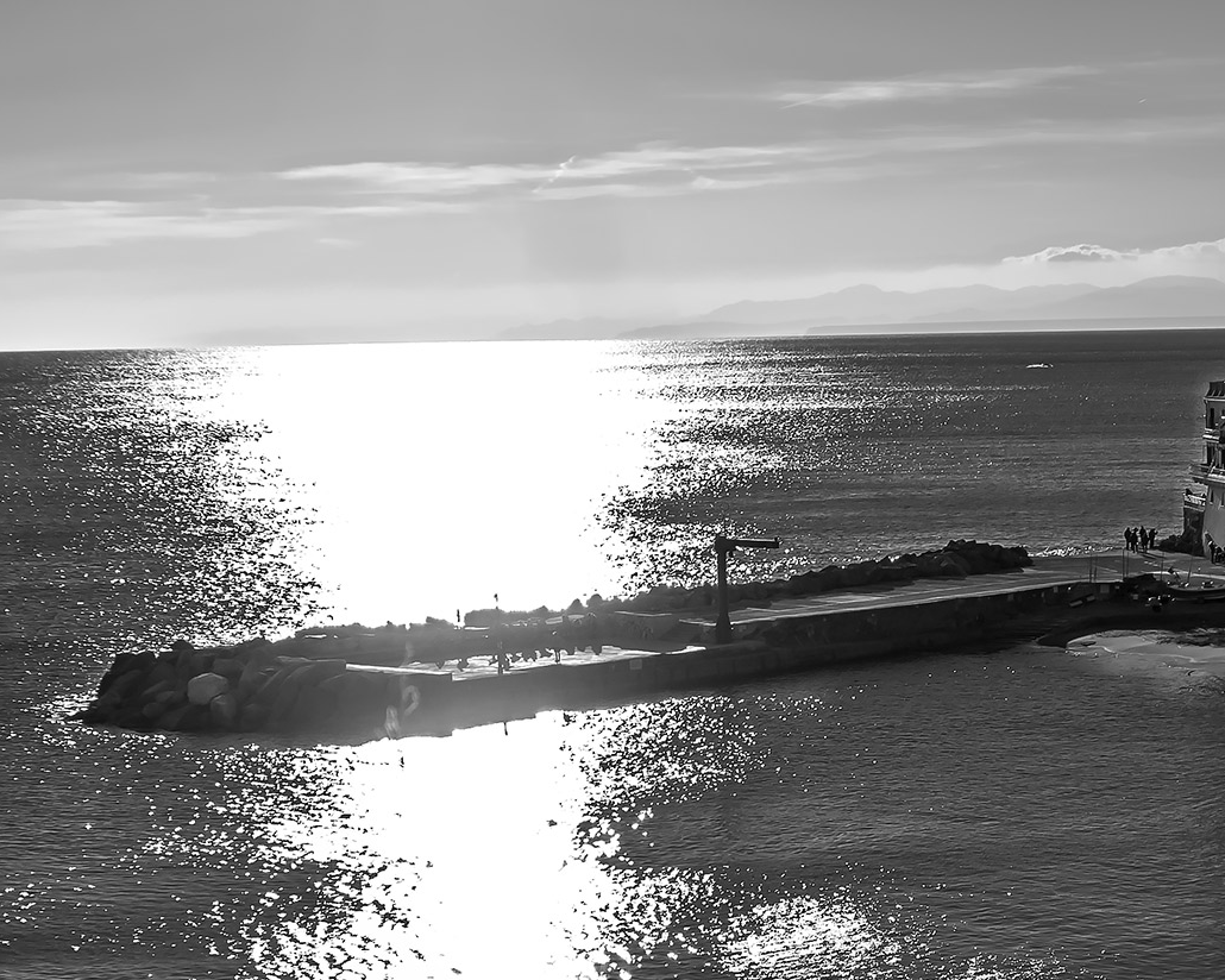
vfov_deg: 25.8
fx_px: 2139
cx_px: 986
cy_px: 388
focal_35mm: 59
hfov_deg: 31.1
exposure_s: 1/1250
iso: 100
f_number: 5.6
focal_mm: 18
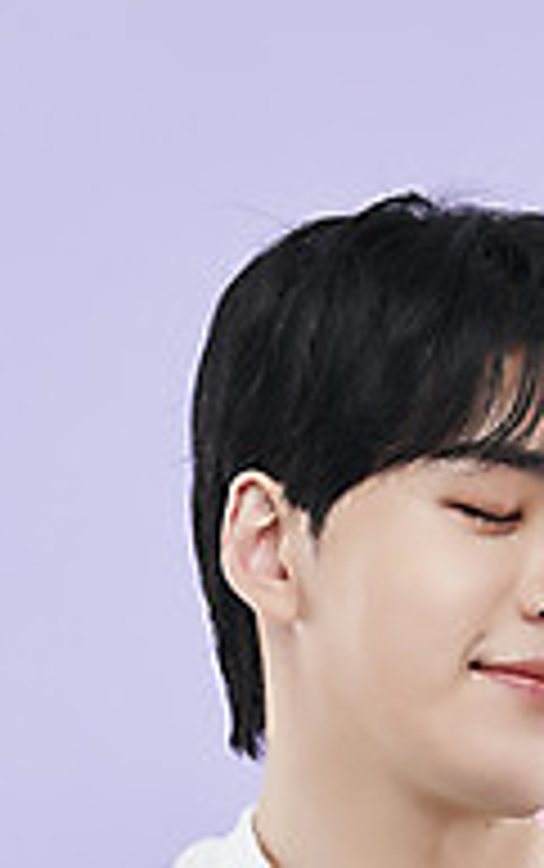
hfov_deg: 3.5
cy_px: 760
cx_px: 438
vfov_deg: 5.5
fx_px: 8994
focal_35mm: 380
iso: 31
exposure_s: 1/125
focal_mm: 180
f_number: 8
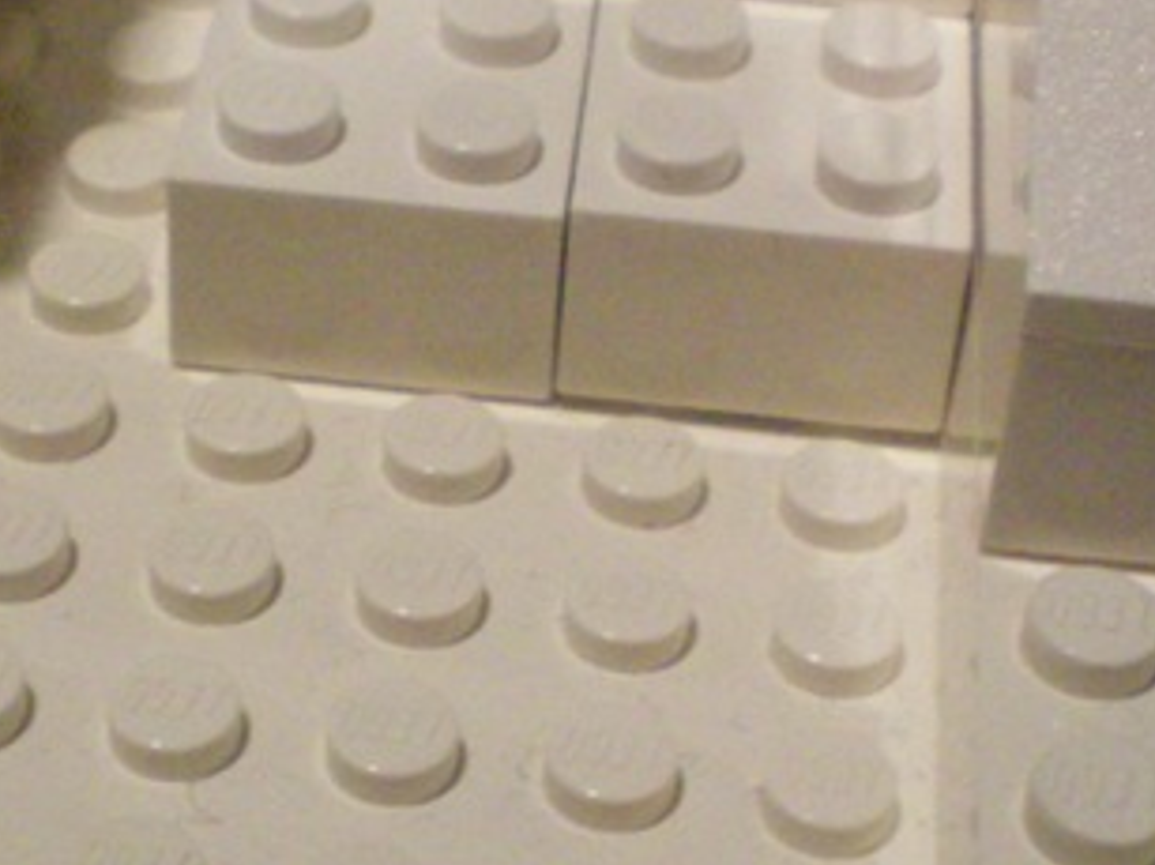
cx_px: 572
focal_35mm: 99
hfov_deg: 19.8
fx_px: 3302
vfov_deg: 14.9
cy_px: 312
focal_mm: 6.3
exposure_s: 1/50
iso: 400
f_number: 3.1
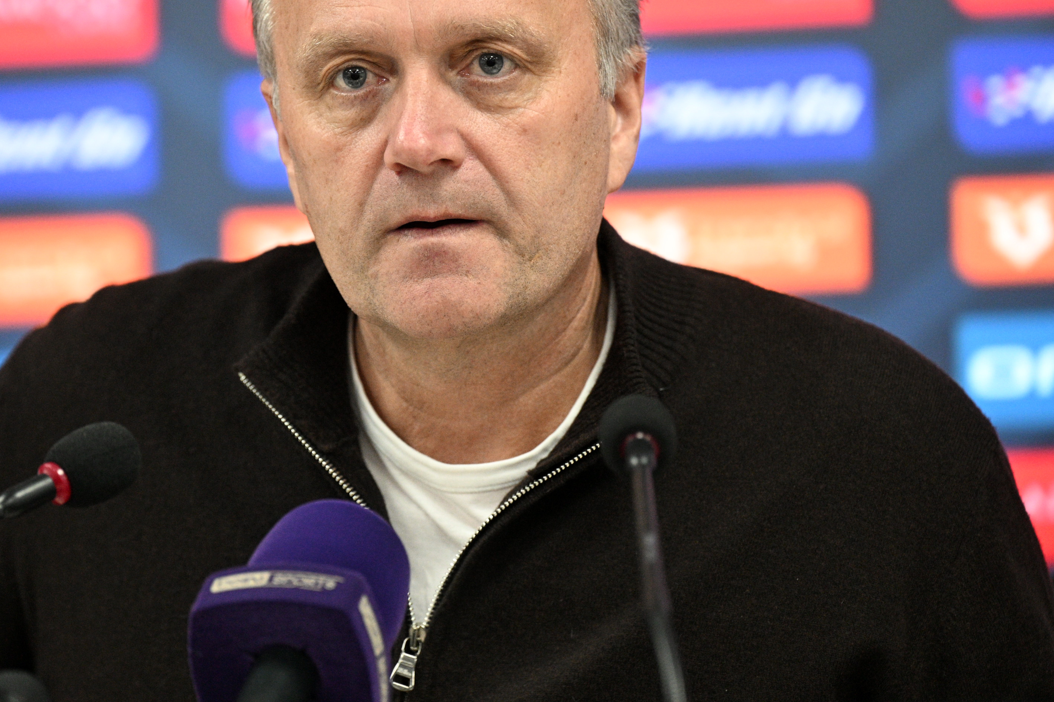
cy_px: 270
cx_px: 434
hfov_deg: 7.1
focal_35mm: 291
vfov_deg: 4.7
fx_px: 8519
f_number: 3.2
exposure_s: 1/320
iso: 2500
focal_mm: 200
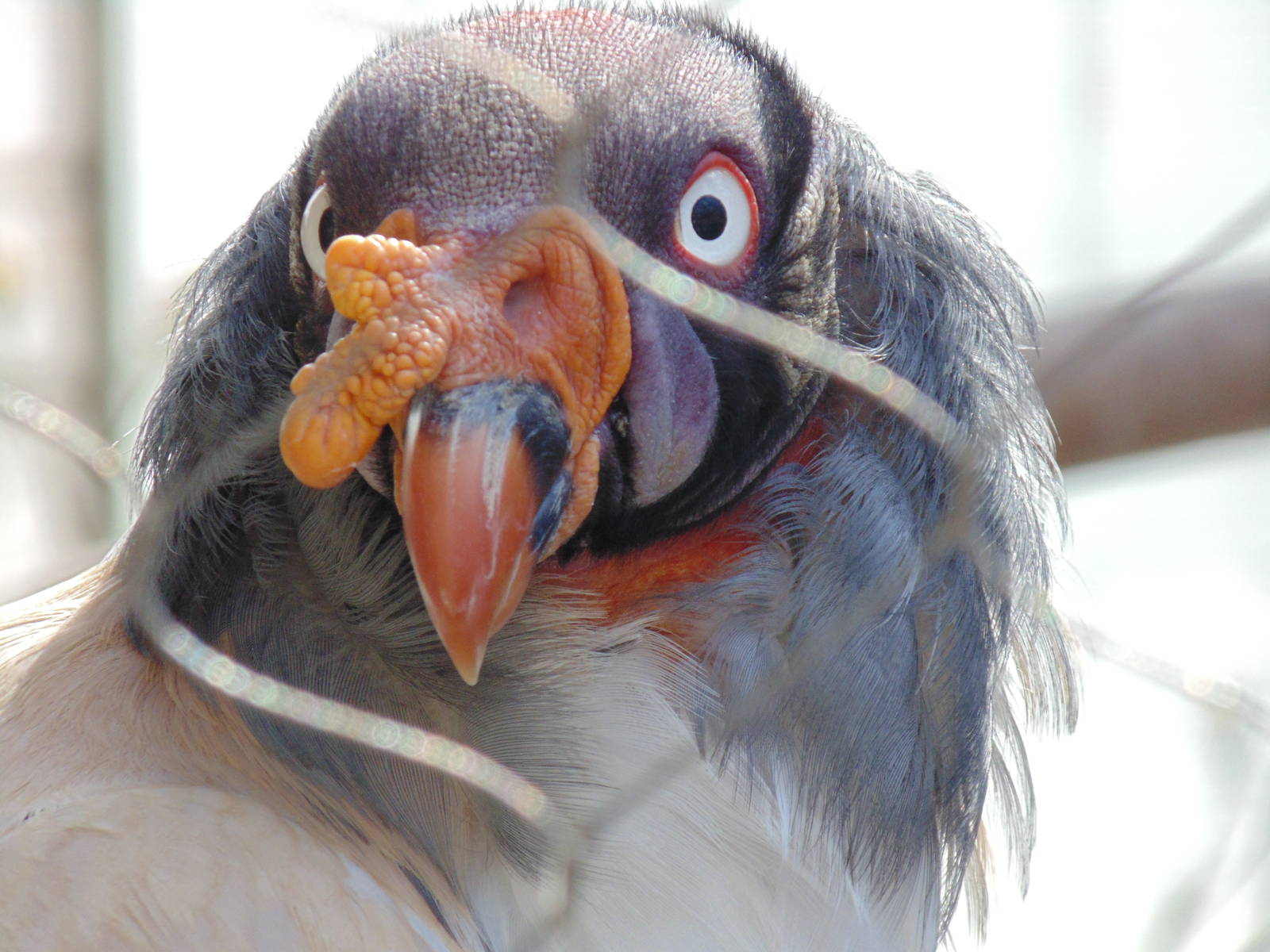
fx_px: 16326
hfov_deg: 4.5
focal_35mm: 445
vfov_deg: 3.3
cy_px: 476
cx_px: 635
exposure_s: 1/125
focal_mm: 79.9
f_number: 6
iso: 200
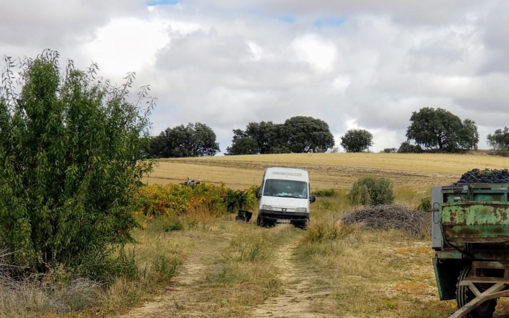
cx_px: 393
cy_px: 278
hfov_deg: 20.6
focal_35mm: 100
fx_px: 1388
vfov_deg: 13.0
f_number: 2.4
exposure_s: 1/730
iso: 25
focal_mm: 6
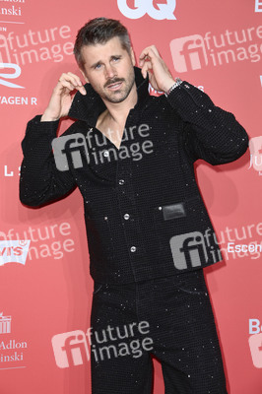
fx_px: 853
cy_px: 197
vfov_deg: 26.0
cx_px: 131
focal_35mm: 78
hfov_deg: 17.5
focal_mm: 78
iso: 1000
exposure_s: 1/250
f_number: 5.6
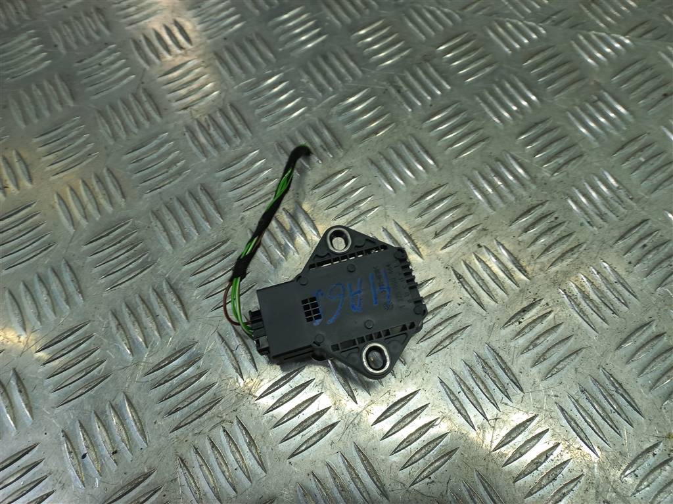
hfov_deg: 69.4
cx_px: 336
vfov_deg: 54.9
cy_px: 252
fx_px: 486
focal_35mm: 25
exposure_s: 1/50
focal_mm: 4.6
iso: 40
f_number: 1.8
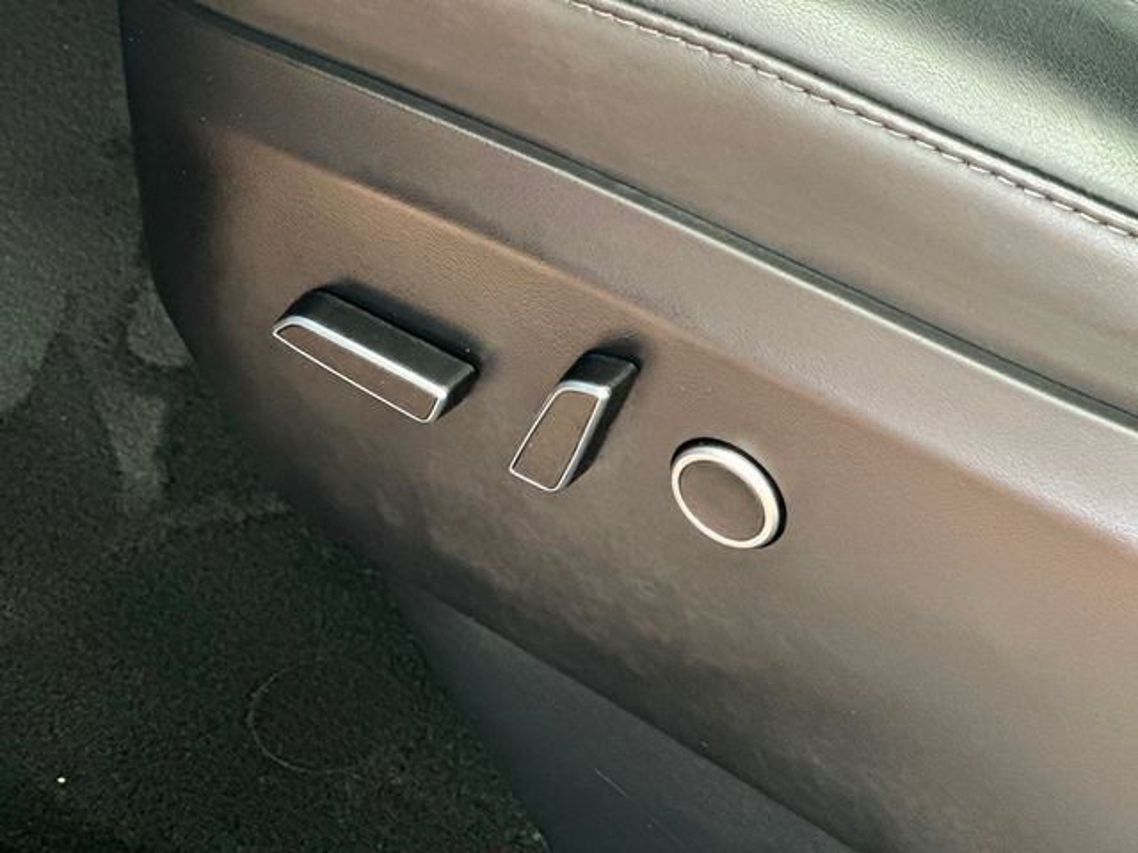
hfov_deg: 25.3
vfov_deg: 19.1
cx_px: 569
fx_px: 2531
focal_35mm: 77
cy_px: 426
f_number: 2.8
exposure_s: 1/15
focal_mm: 9
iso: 800
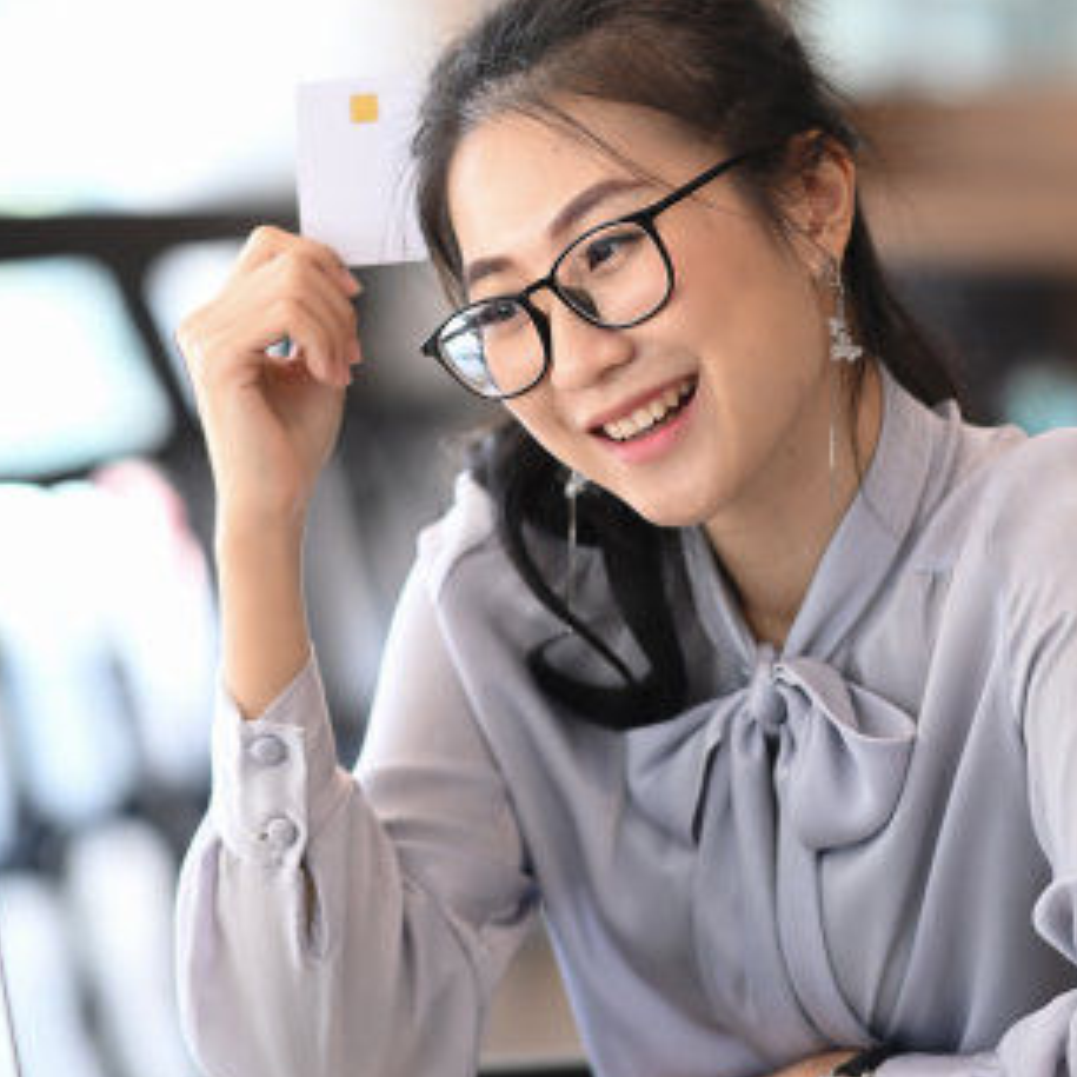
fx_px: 6301
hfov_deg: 9.8
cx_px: 703
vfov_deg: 9.8
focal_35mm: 179
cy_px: 307
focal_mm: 105
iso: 1000
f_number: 2.2
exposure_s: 1/320
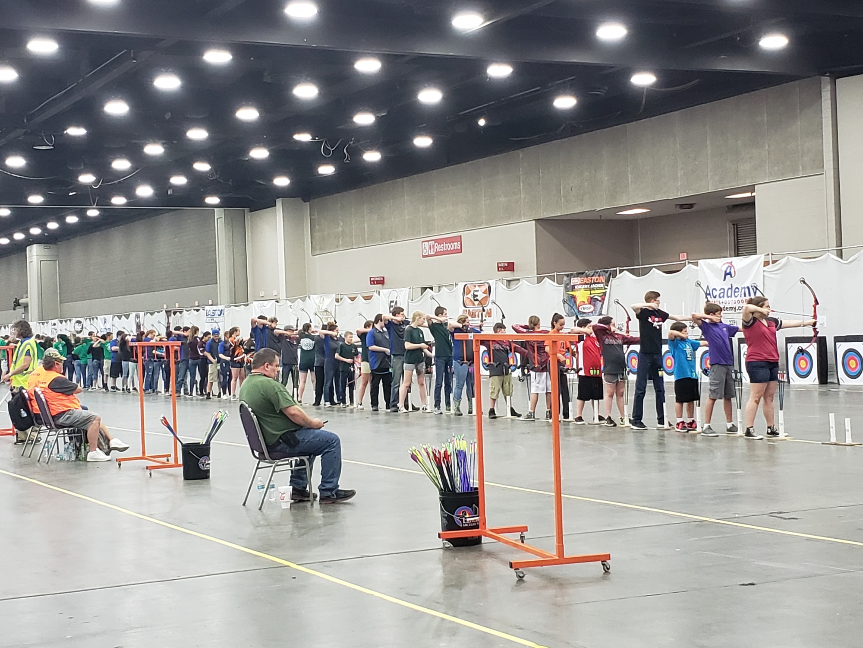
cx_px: 432
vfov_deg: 53.1
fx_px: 648
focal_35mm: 26
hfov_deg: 67.3
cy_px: 324
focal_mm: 4.3
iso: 320
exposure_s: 1/60
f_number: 2.4
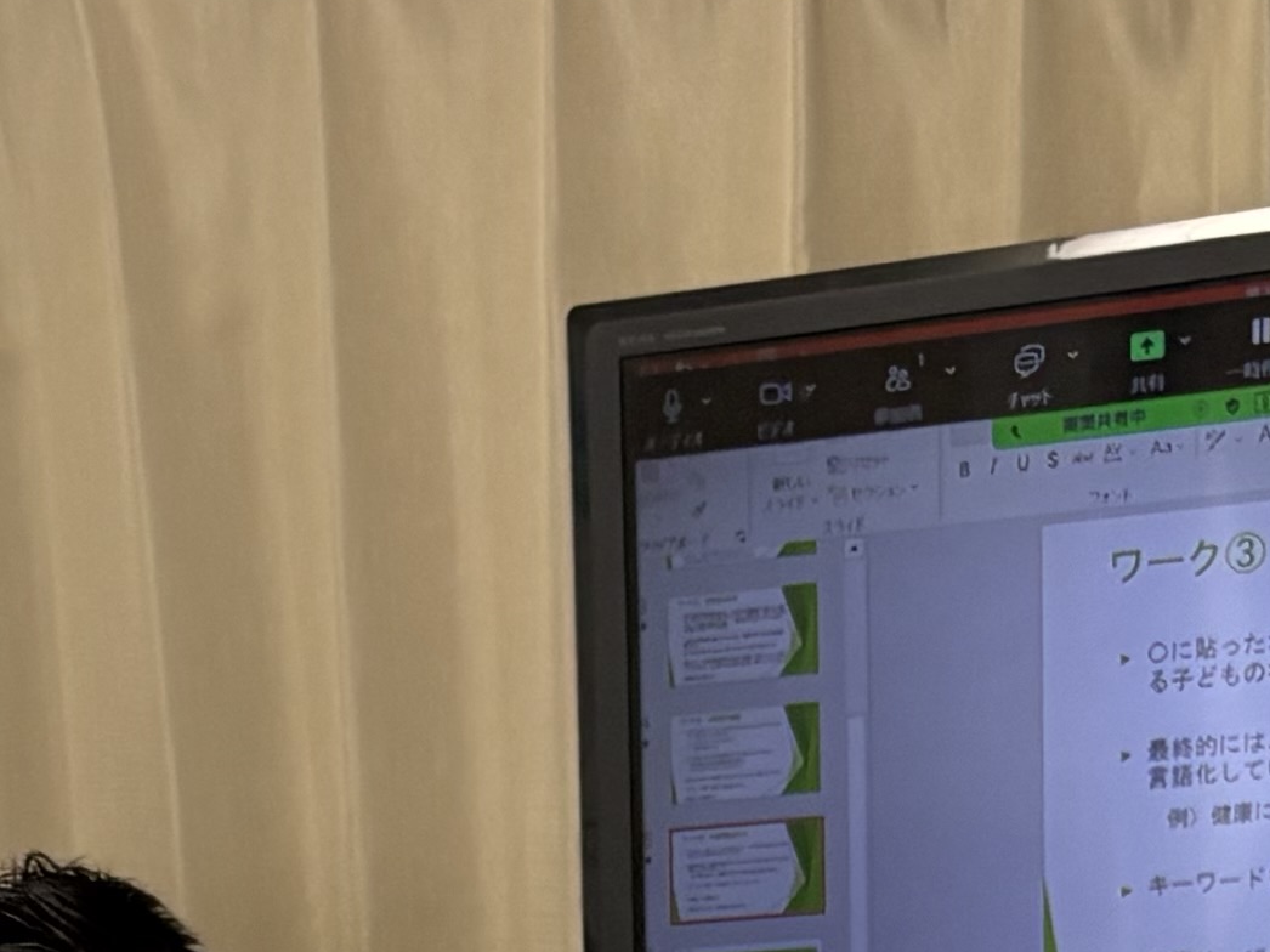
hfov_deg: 13.4
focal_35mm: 142
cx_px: -398
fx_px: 5209
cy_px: 2254
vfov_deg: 9.4
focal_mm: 5.96
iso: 100
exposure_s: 1/60
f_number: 1.6
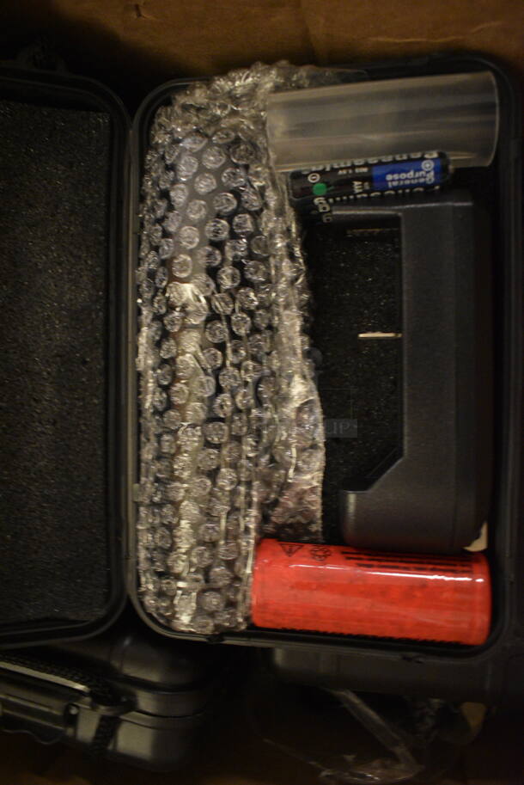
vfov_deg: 67.3
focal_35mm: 27
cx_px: 262
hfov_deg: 48.0
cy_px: 392
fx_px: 589
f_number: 3.5
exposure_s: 1/40
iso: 3200
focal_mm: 18
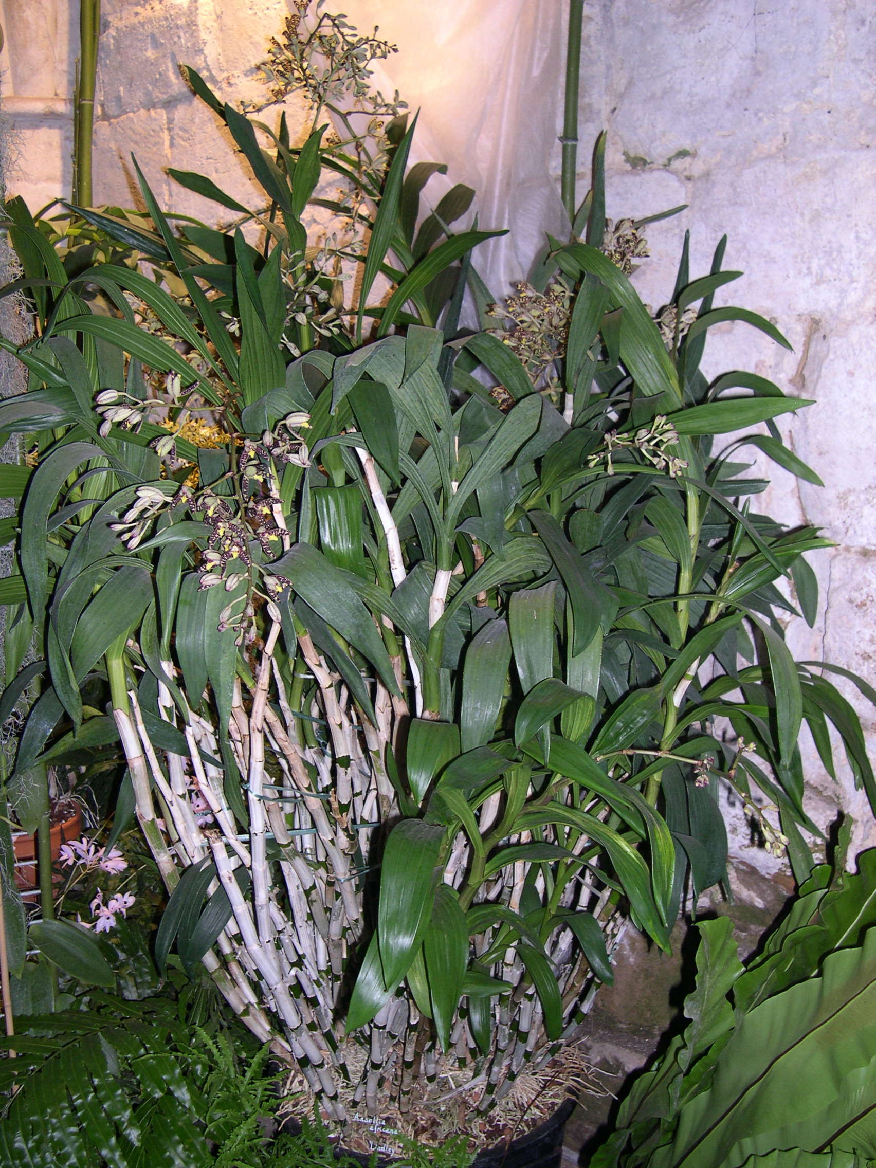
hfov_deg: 37.7
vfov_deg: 49.0
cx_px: 438
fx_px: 1282
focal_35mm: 38
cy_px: 584
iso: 129
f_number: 2.8
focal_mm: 8
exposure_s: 1/60
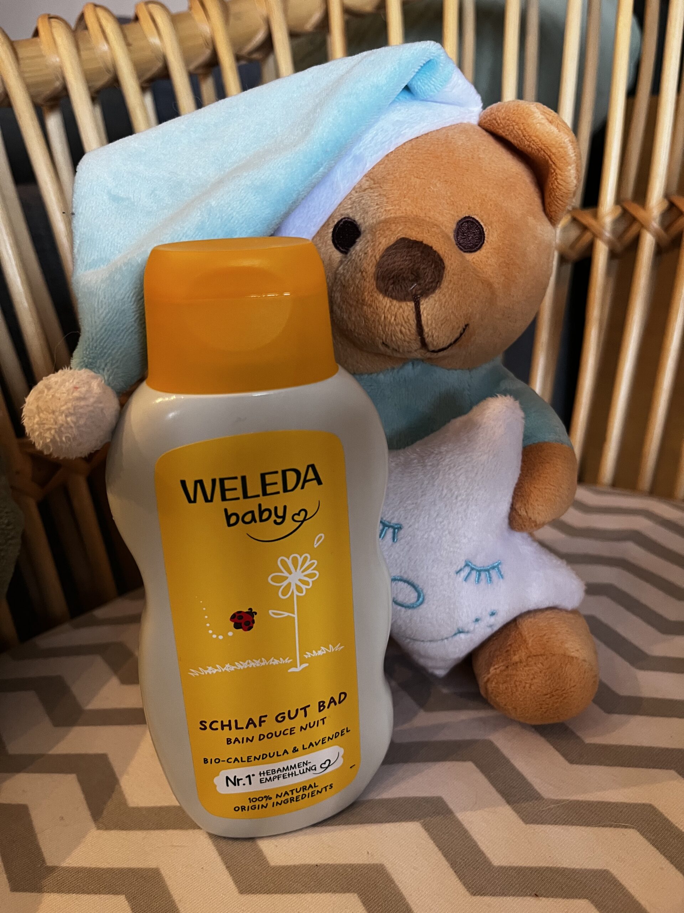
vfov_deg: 67.3
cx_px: 342
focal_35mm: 26
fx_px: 685
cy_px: 456
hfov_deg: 53.1
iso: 400
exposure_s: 1/50
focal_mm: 5.1
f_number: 1.6
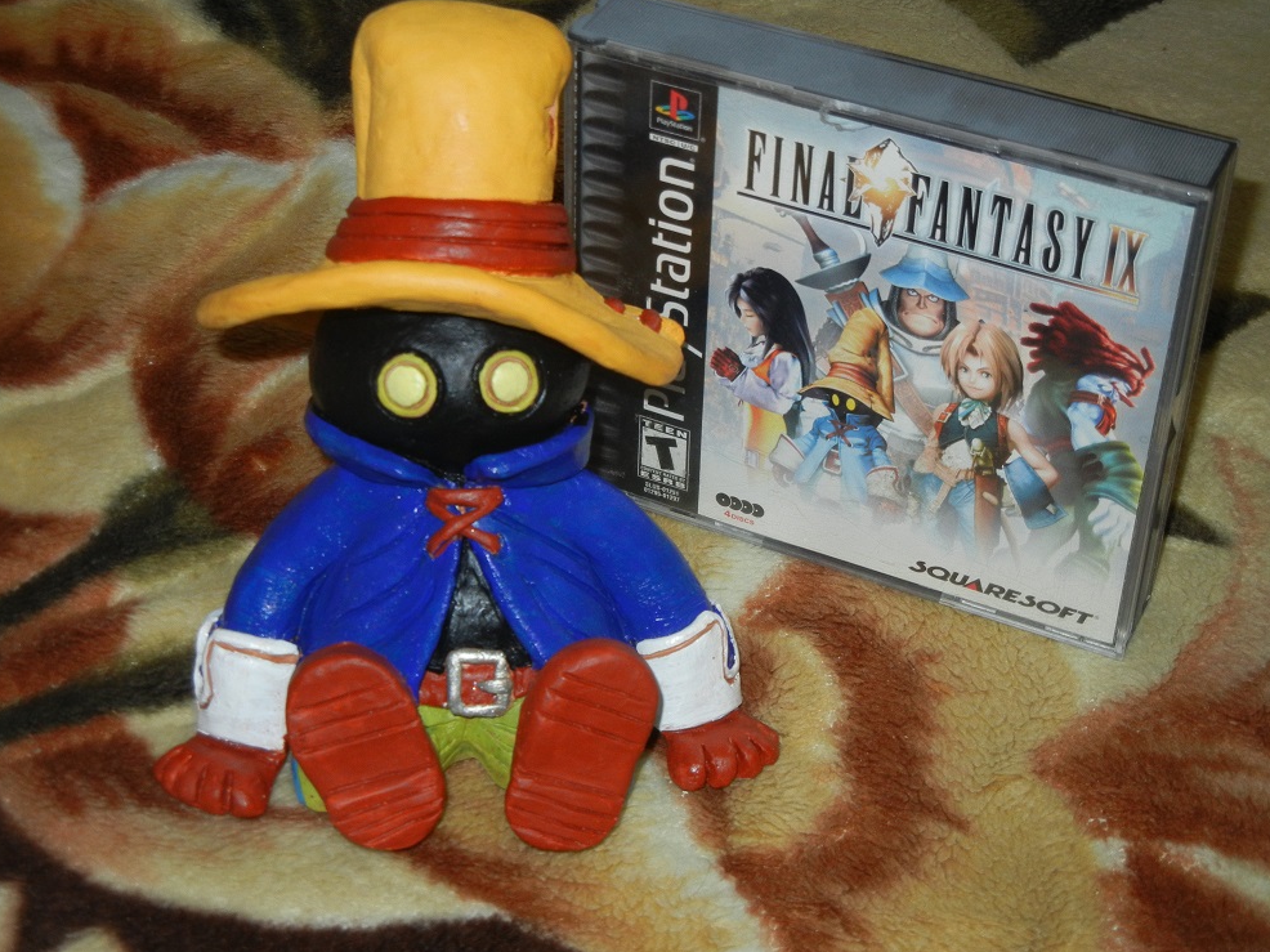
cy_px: 473
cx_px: 640
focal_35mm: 69
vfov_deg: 21.3
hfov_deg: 28.2
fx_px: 2531
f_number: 4.1
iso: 200
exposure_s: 1/30
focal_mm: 12.2
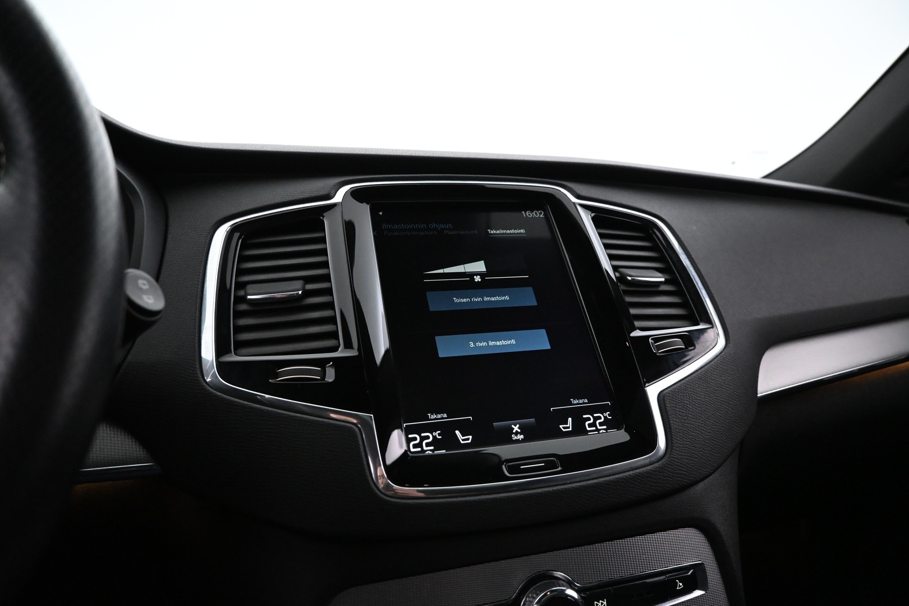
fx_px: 606
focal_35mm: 24
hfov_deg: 73.7
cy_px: 303
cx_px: 454
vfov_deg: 53.1
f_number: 4
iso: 4000
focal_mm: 16
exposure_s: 1/60
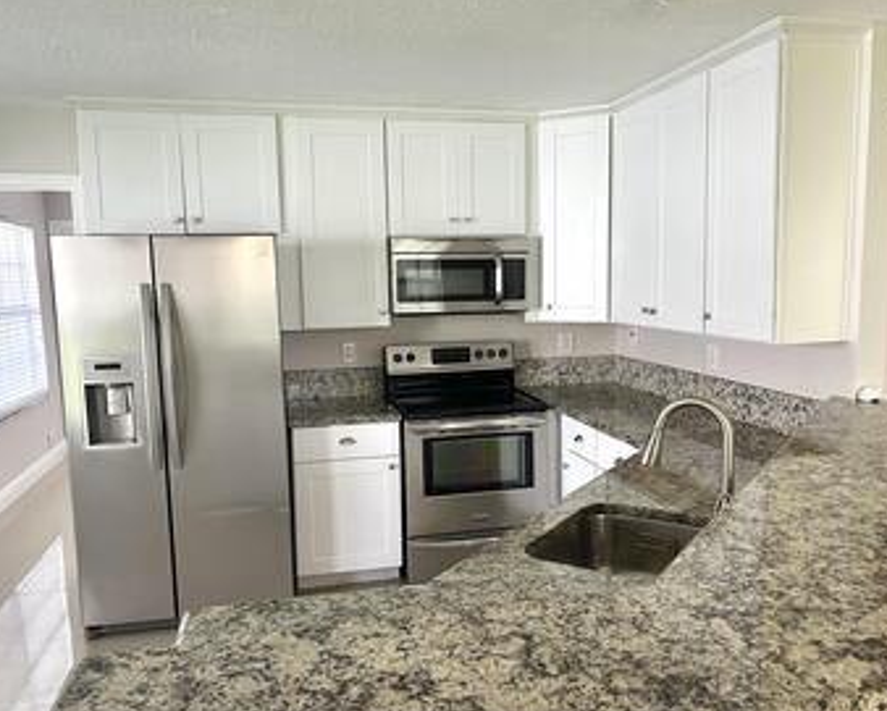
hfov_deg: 58.7
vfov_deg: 48.5
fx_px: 788
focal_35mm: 30
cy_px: 380
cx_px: 462
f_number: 1.6
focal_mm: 5.1
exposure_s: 1/60
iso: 100
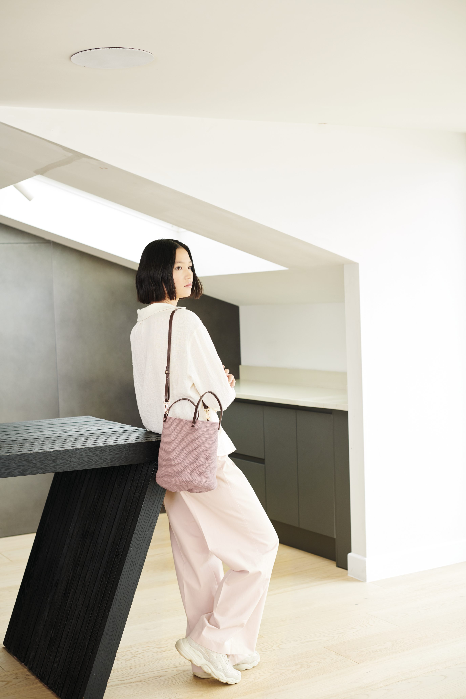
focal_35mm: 50
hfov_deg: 27.0
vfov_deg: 39.6
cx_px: 233
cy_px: 350
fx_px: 971
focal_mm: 50
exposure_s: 1/250
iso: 500
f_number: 3.5
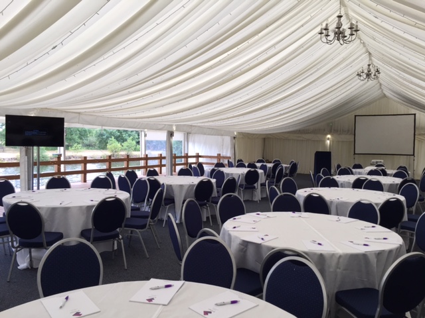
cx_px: 212
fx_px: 356
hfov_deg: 61.7
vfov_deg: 48.2
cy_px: 159
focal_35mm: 29
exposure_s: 1/120
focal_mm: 4.15
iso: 50
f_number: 2.2
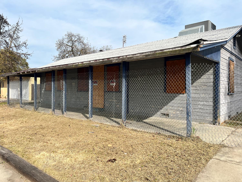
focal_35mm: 26
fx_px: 182
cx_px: 121
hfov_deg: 67.3
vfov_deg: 53.1
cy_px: 91
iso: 50
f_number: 1.5
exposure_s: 1/4831
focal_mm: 5.7
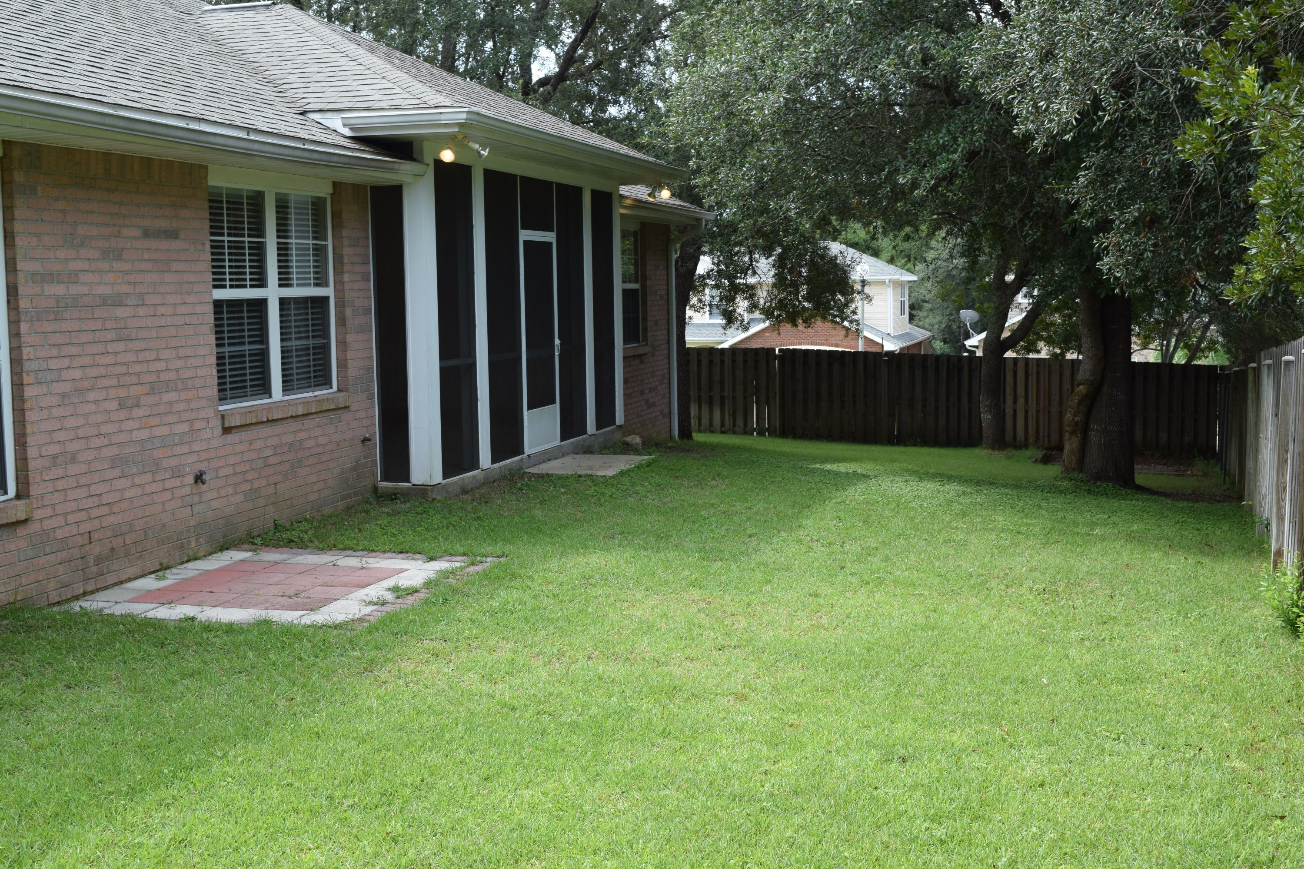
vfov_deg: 33.0
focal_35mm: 40
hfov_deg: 47.9
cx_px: 652
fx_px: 1467
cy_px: 434
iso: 360
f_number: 8
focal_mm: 27
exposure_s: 1/250
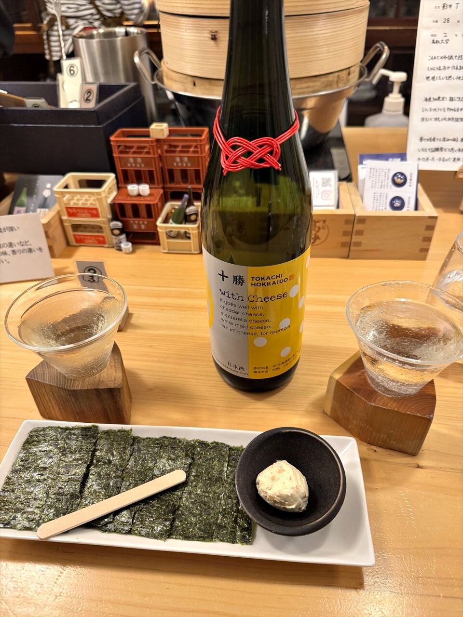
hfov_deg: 56.8
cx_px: 232
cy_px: 308
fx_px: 428
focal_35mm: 24
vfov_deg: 71.6
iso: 250
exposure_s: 1/50
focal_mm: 6.8
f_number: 1.8
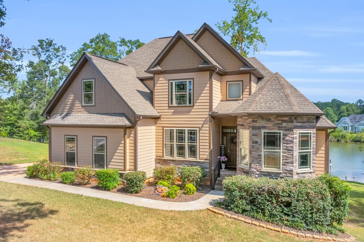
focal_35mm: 26
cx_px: 192
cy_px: 122
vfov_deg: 49.5
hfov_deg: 69.4
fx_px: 263
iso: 130
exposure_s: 1/200
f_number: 2.8
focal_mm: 8.38
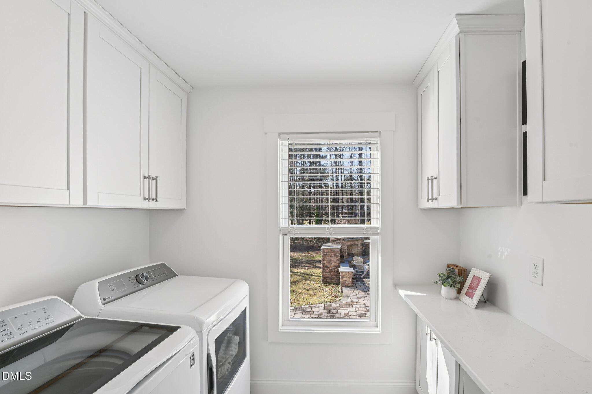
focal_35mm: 15
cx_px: 296
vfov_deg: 77.2
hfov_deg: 100.4
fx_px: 246
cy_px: 197
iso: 200
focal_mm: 15
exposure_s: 1/60
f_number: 9
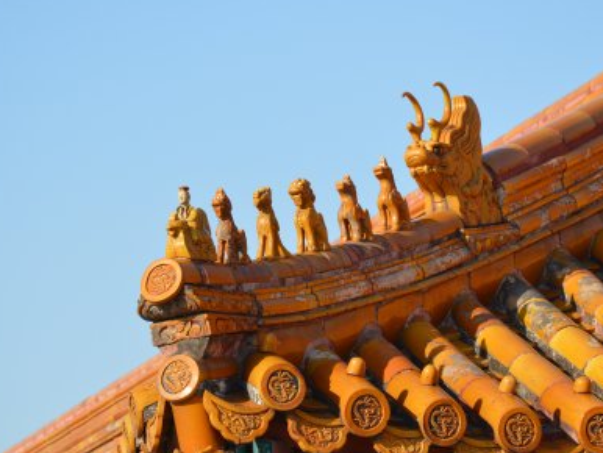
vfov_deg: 6.2
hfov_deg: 8.3
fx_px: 4179
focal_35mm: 240
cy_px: 248
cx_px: 331
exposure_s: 1/200
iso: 100
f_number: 7.1
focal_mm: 105
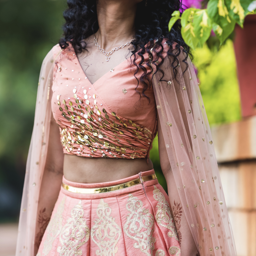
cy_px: 92
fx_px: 1765
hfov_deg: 8.3
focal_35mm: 211
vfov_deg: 8.3
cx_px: 128
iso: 1000
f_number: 2.8
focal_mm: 165
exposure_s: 1/200
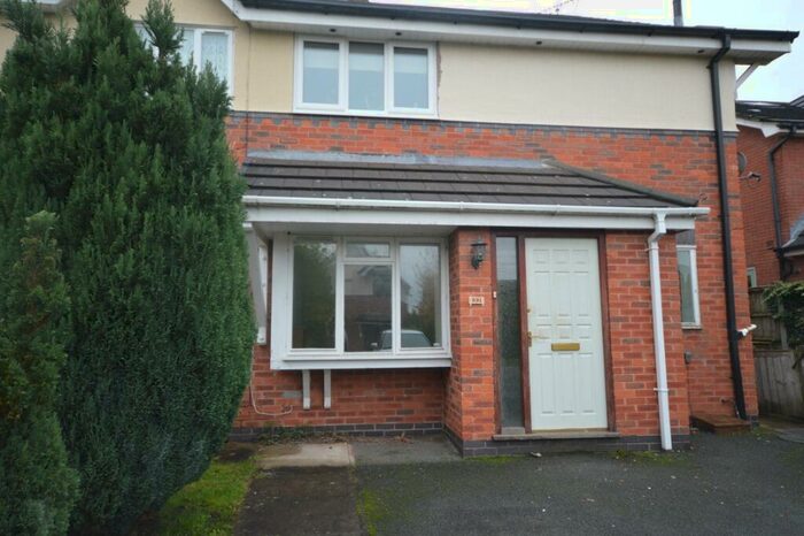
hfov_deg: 77.3
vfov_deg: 56.1
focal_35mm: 22
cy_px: 268
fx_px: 502
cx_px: 402
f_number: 5
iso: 500
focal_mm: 15
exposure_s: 1/60
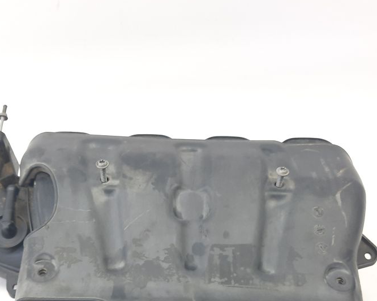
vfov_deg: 33.4
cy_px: 230
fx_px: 491
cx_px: 164
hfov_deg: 41.9
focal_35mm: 44
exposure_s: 1/50
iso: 160
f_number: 2
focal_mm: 4.6
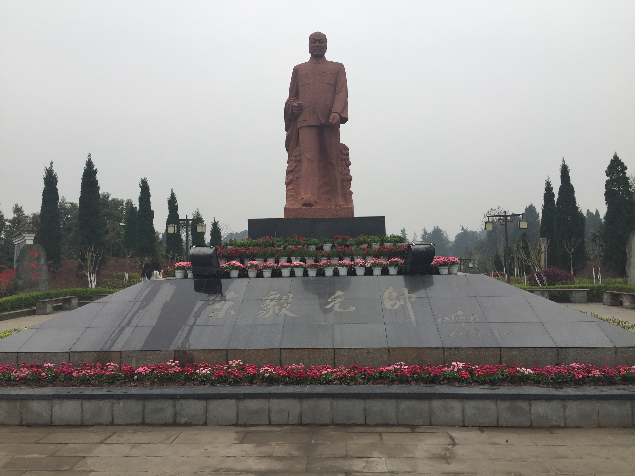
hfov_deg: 61.7
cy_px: 238
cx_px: 318
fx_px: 532
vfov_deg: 48.2
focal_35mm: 29
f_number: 2.2
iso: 32
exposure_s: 1/659
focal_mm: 4.15
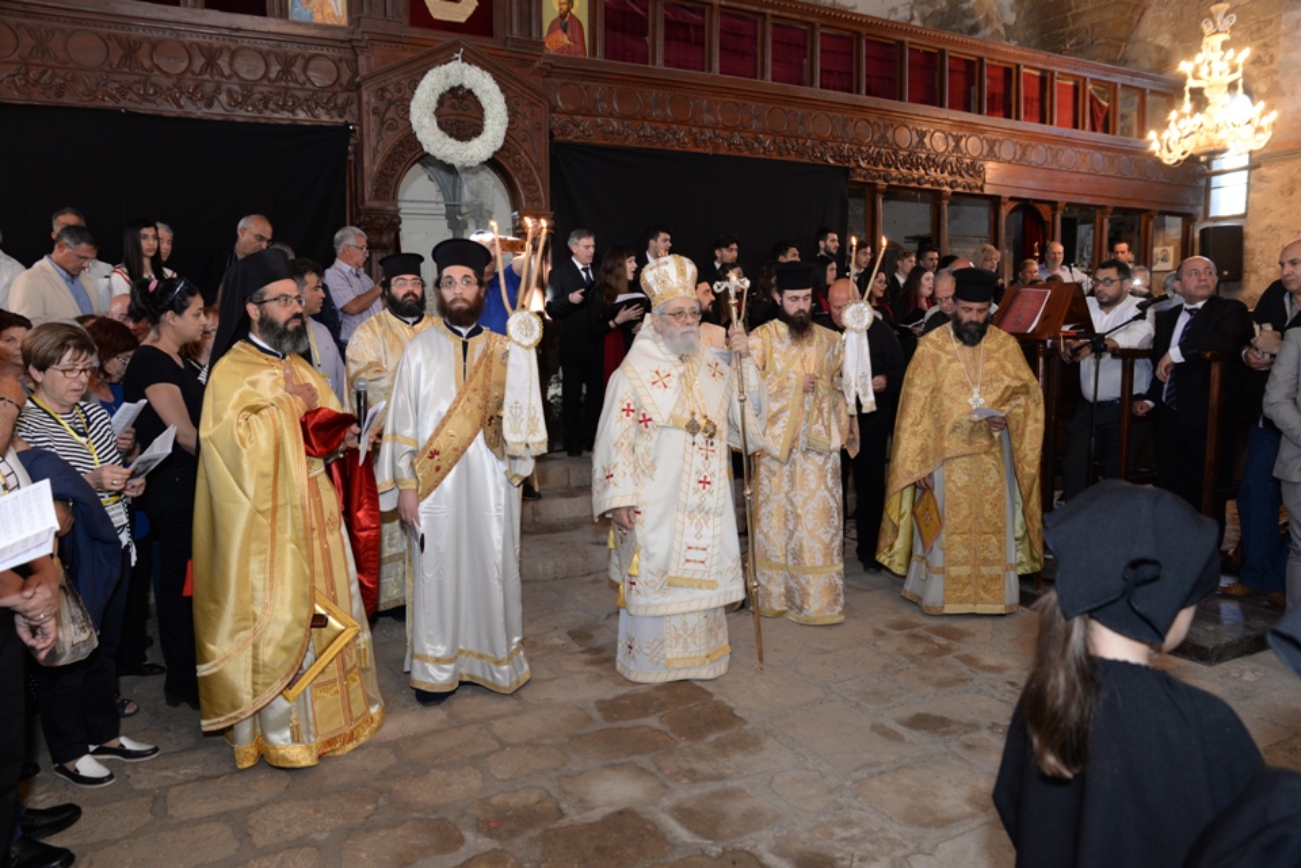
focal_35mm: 24
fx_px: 868
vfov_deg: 53.2
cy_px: 434
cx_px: 650
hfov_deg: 73.7
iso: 500
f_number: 4.5
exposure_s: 1/30
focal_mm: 24
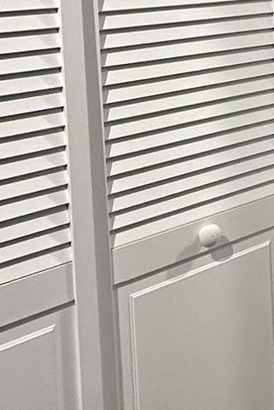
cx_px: 465
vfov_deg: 29.7
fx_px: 707
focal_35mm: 62
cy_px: -20
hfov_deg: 18.2
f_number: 2.2
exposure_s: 1/60
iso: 200
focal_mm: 2.22
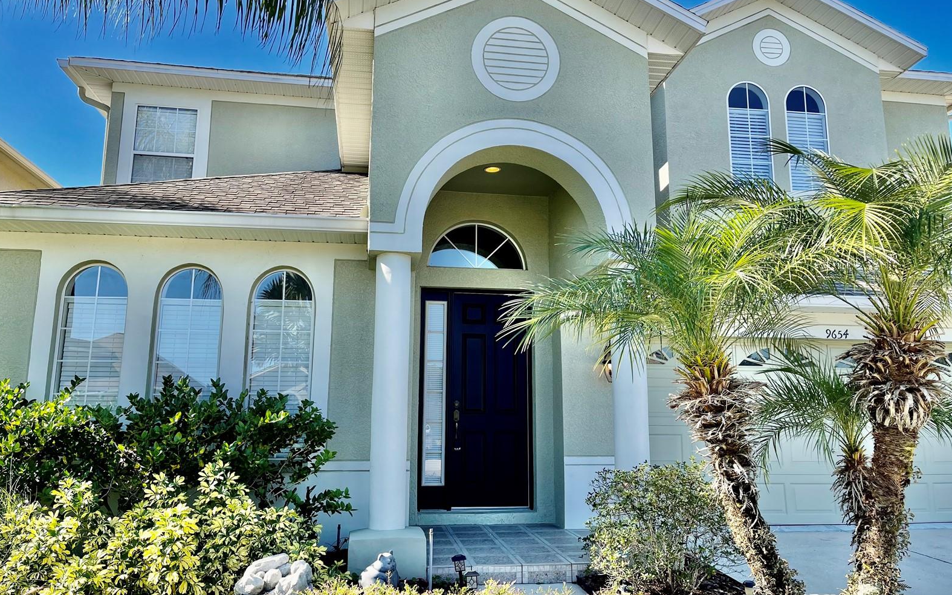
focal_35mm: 28
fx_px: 726
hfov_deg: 66.5
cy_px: 282
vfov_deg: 44.5
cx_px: 476
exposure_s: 1/994
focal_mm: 5.1
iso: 32
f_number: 1.6
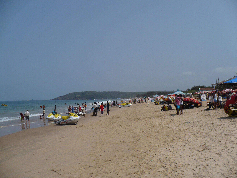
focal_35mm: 37
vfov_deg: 38.7
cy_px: 89
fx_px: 253
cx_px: 118
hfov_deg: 50.1
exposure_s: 1/500
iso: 100
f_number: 8
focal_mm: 6.1
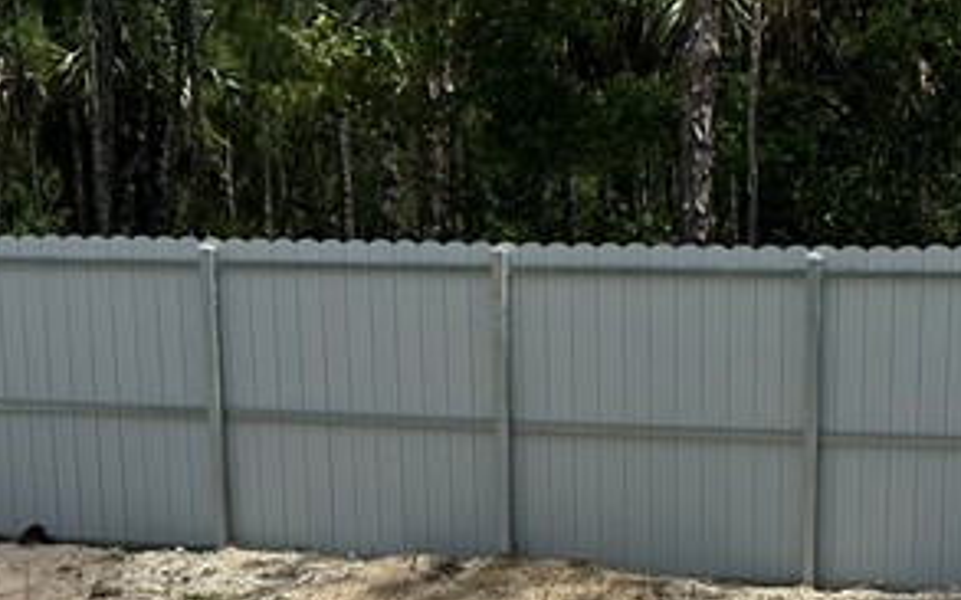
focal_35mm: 89
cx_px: 869
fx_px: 2330
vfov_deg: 13.6
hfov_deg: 22.7
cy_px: 961
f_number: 1.78
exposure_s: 1/9709
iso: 80
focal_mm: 6.86
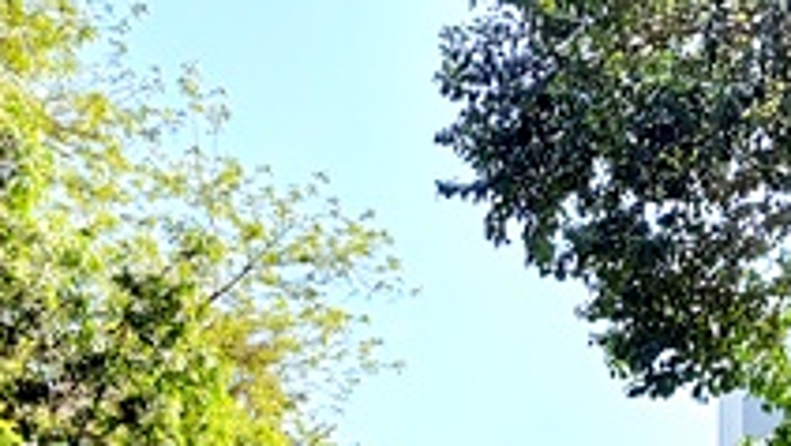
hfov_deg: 27.6
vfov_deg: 14.5
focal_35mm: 76
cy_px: 727
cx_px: 547
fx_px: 1595
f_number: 1.8
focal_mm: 5.56
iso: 100
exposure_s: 1/640
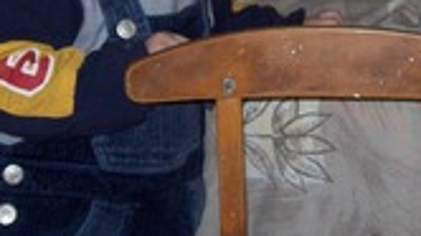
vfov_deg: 10.2
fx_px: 1316
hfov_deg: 18.2
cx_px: 165
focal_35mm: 118
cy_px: 57
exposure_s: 1/64
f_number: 2.7
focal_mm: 6
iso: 80
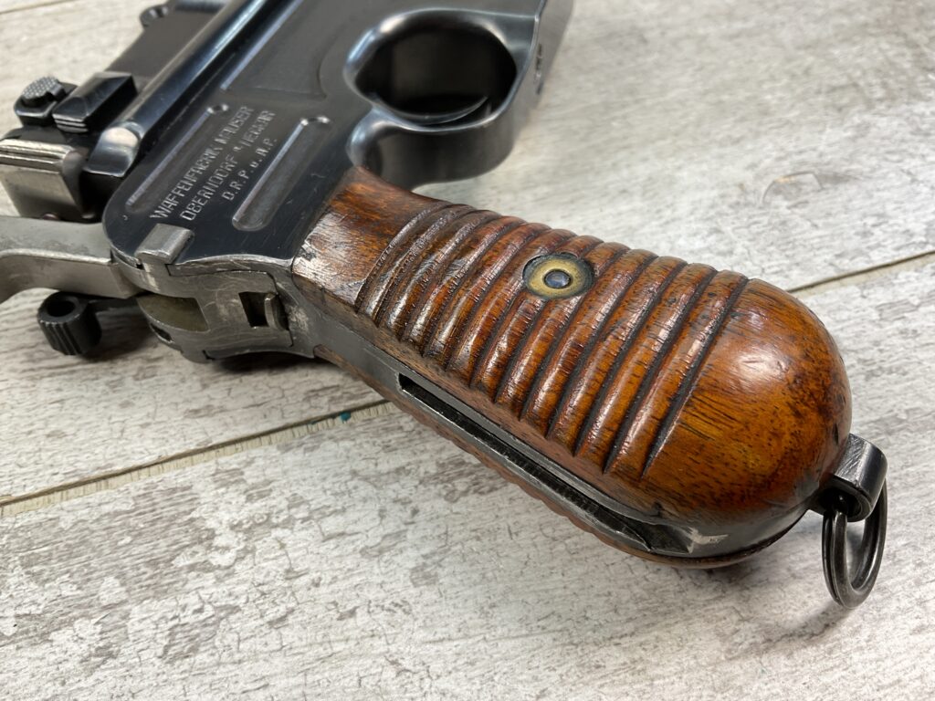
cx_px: 468
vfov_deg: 48.2
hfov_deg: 61.7
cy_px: 350
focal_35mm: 29
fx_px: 783
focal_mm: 3
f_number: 1.8
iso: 20
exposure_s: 1/120
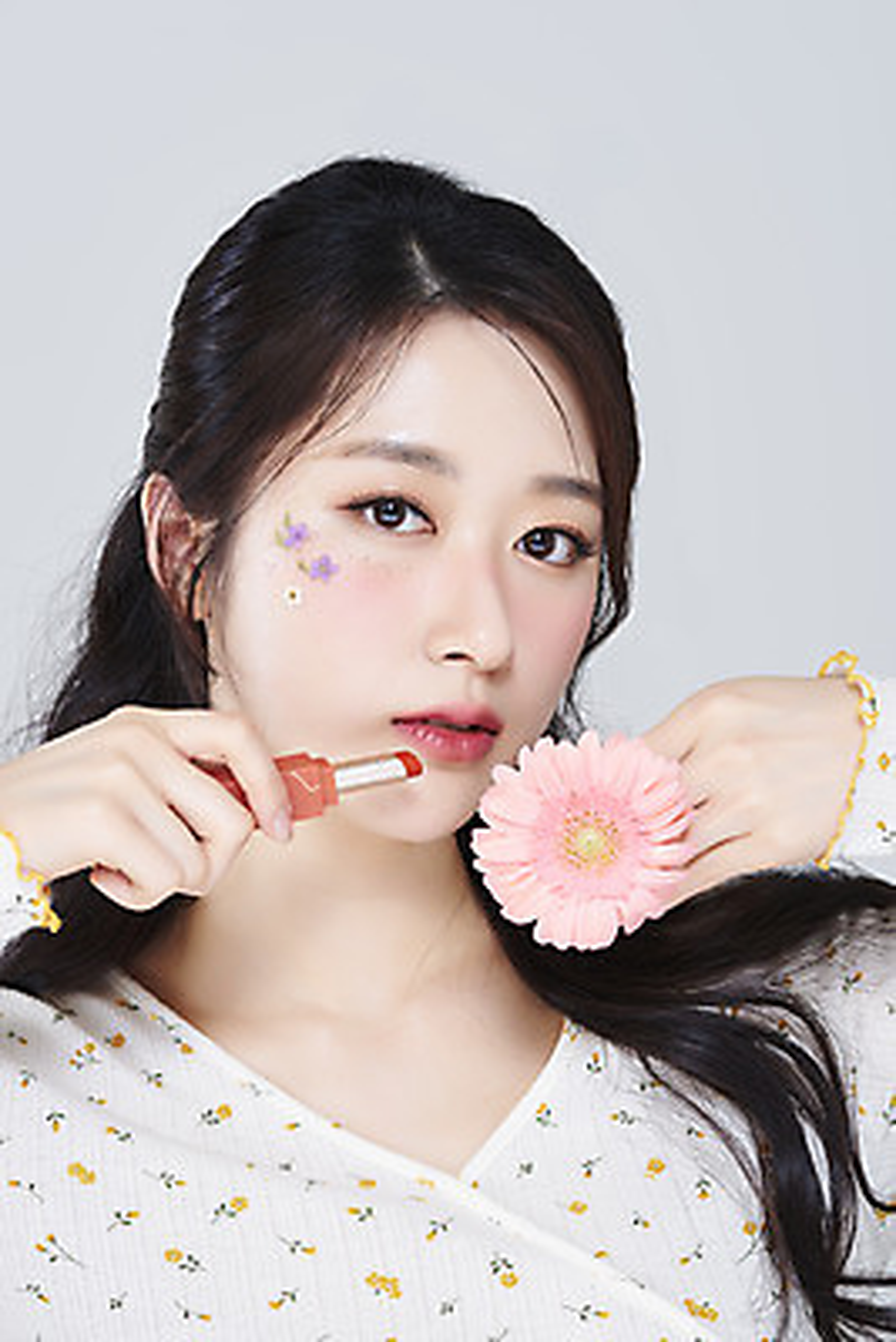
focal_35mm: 105
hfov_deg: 13.1
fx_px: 3916
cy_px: 671
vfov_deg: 19.4
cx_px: 448
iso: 64
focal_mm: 105
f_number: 11
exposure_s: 1/125
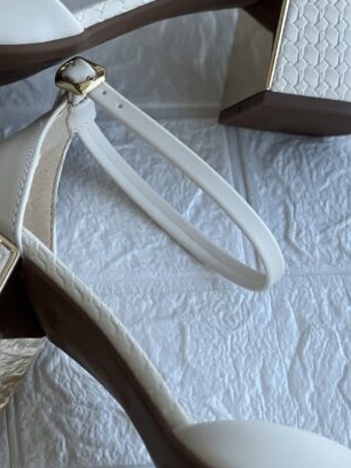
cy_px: 142
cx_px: 123
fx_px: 2379
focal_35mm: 176
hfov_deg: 8.4
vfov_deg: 11.2
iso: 80
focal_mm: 9
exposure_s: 1/121
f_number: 2.8
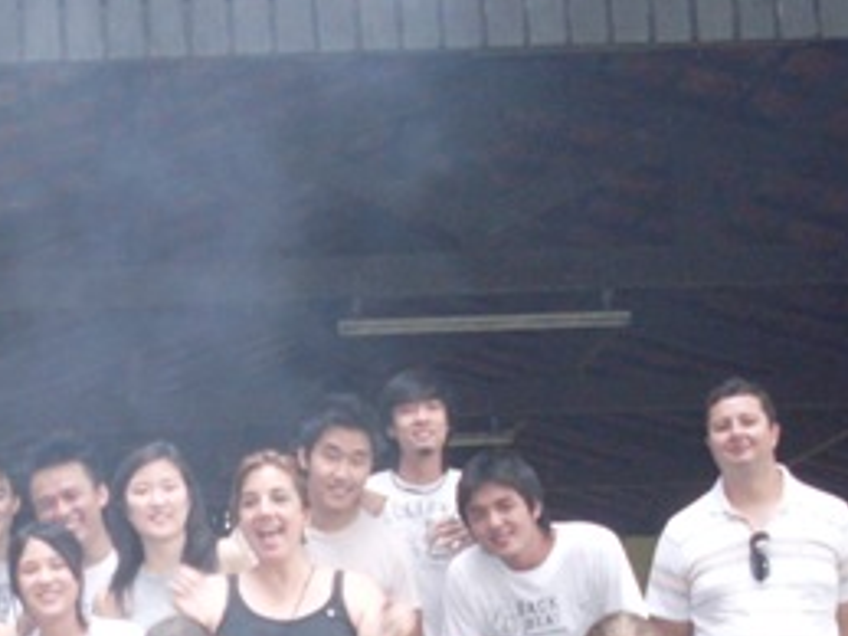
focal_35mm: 94
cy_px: 626
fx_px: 2302
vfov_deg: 15.4
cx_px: 69
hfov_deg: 20.4
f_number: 2.8
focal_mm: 6.3
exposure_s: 1/45
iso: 240
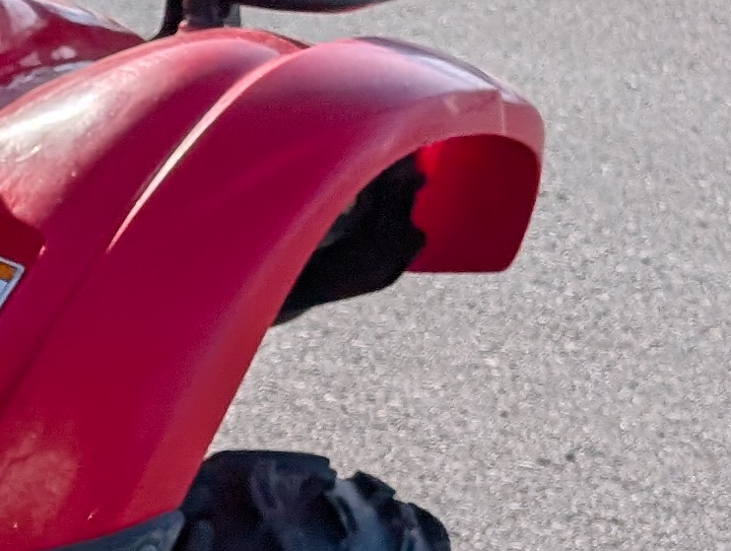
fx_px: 2792
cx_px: -1064
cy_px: 862
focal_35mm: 132
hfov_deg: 11.9
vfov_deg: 10.8
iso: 21
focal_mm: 6.9
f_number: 1.68
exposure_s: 1/10638
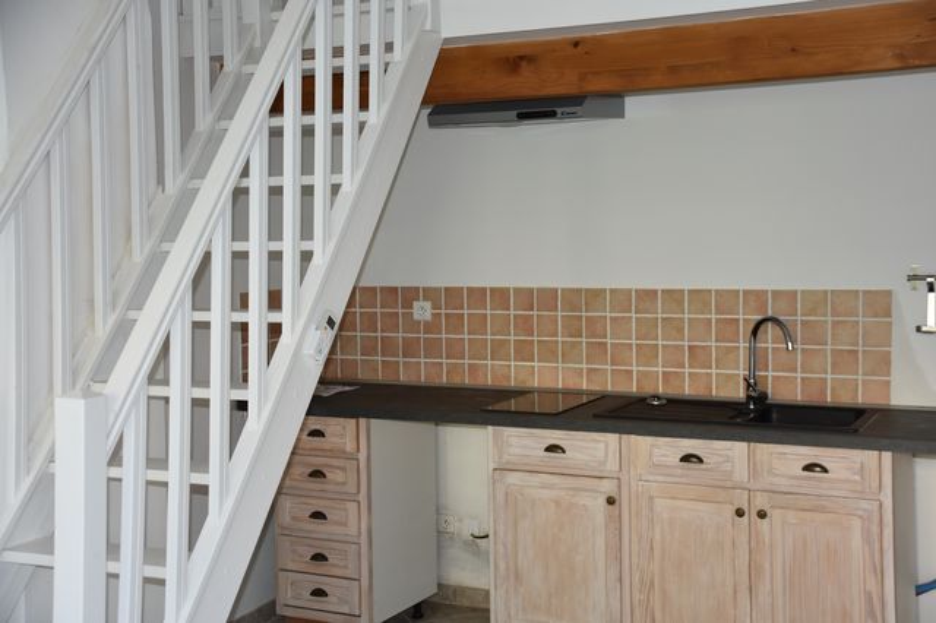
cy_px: 312
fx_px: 1208
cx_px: 468
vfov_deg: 28.9
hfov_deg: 42.3
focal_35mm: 46
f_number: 4
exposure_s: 1/60
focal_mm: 31
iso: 400
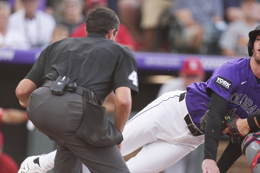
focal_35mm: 847
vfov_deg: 1.6
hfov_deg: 2.4
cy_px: 113
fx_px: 6117
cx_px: 182
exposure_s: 1/1600
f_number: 4
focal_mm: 600
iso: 1250
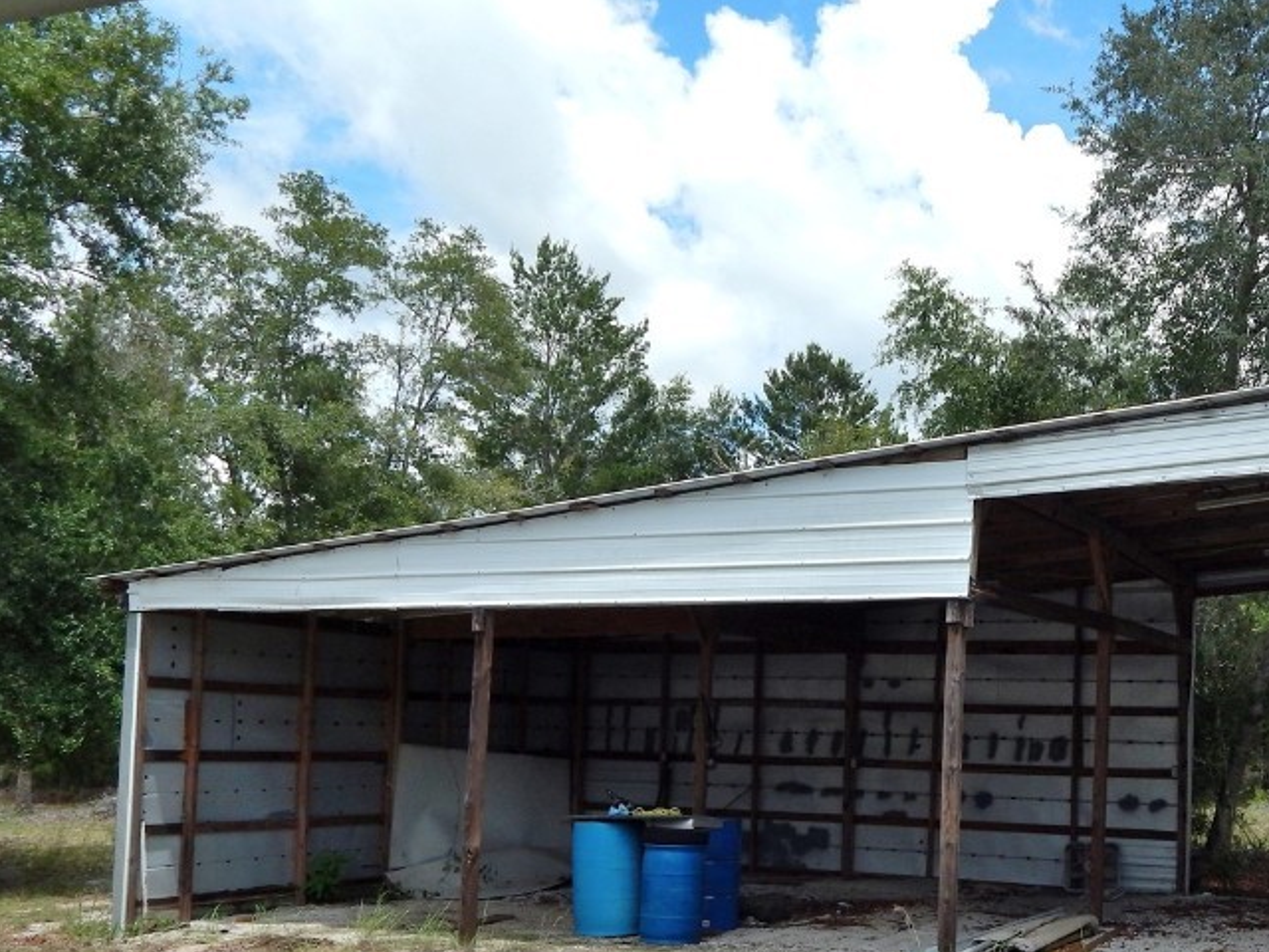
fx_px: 1466
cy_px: 664
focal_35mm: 40
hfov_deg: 45.7
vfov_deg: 35.5
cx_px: 900
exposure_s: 1/400
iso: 125
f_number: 6.1
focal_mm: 4.5
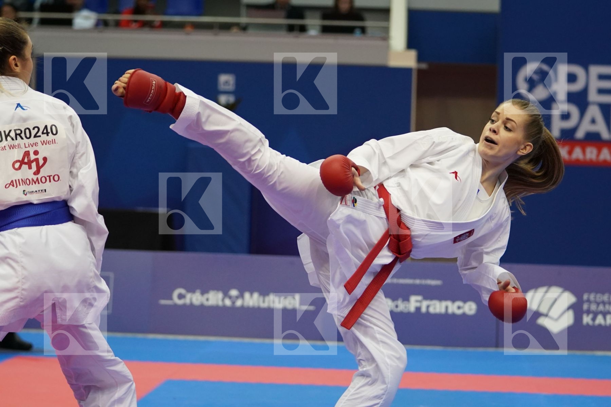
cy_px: 204
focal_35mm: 124
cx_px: 306
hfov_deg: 16.5
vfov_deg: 11.1
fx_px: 2104
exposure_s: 1/1000
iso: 2500
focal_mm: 83
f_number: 2.8
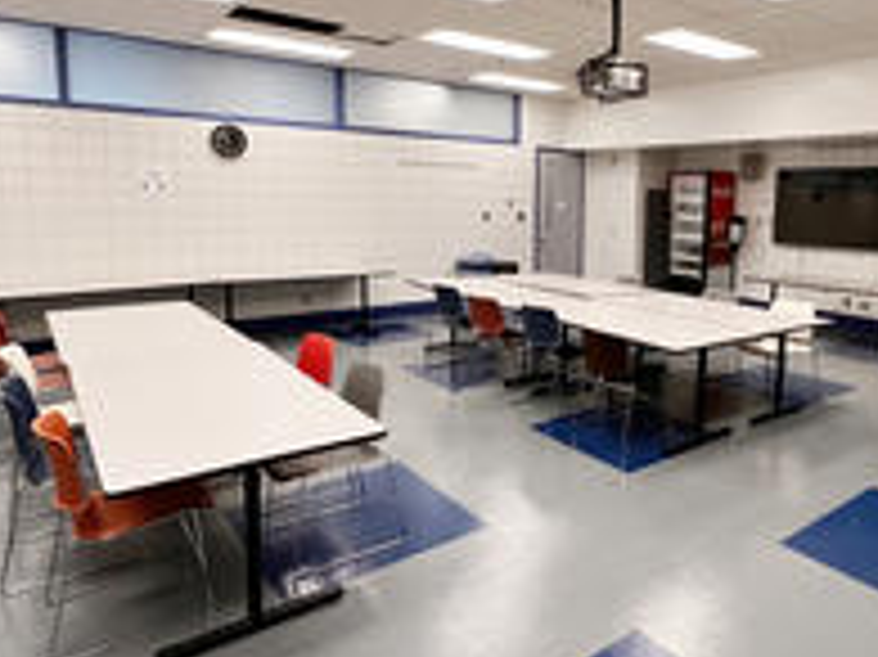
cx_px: 558
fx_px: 608
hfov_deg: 70.3
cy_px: 270
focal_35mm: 24
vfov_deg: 56.4
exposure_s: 1/120
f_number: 1.8
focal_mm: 1.57
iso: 200
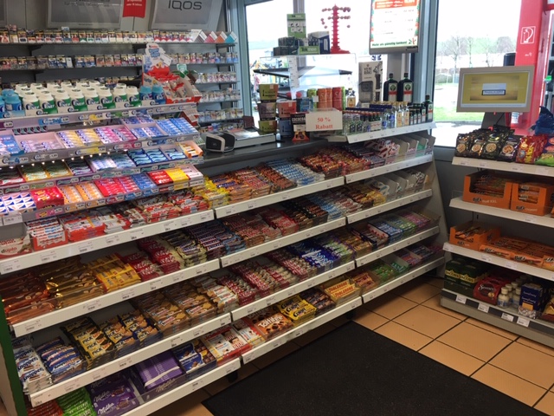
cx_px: 277
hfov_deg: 61.7
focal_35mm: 29
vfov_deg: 48.2
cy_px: 208
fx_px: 464
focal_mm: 4.15
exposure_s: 1/33
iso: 25
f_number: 2.2
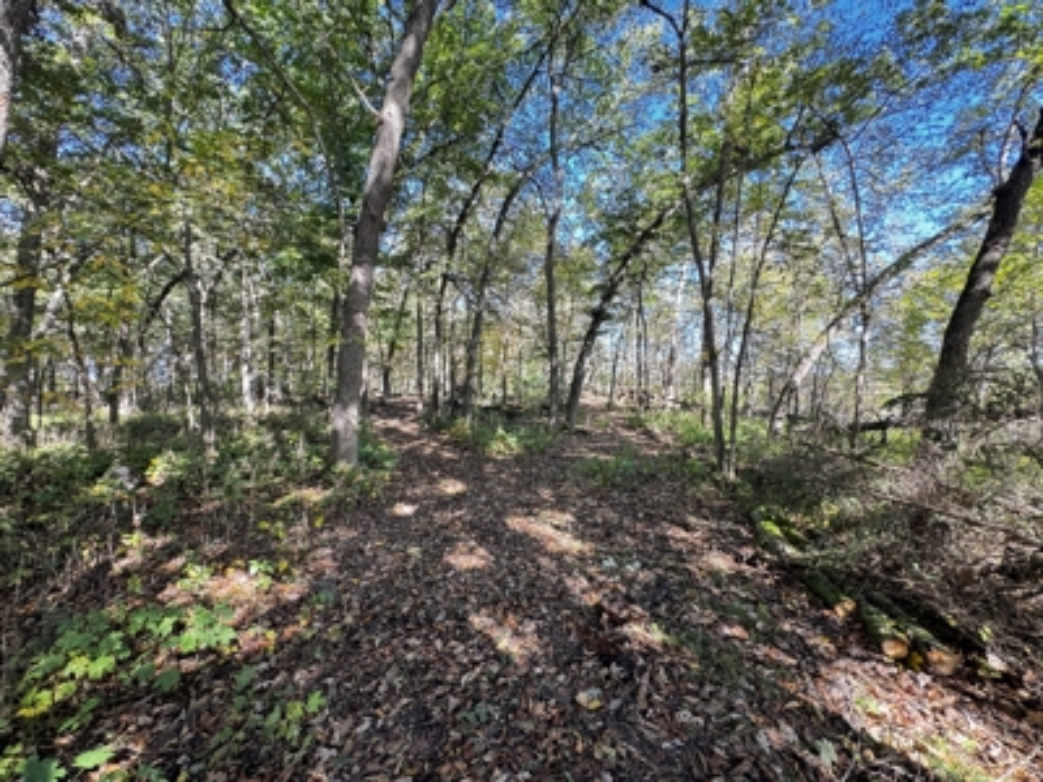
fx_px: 422
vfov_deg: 85.7
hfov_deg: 102.1
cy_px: 391
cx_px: 522
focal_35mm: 14
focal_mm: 2.22
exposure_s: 1/99
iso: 160
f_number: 2.2
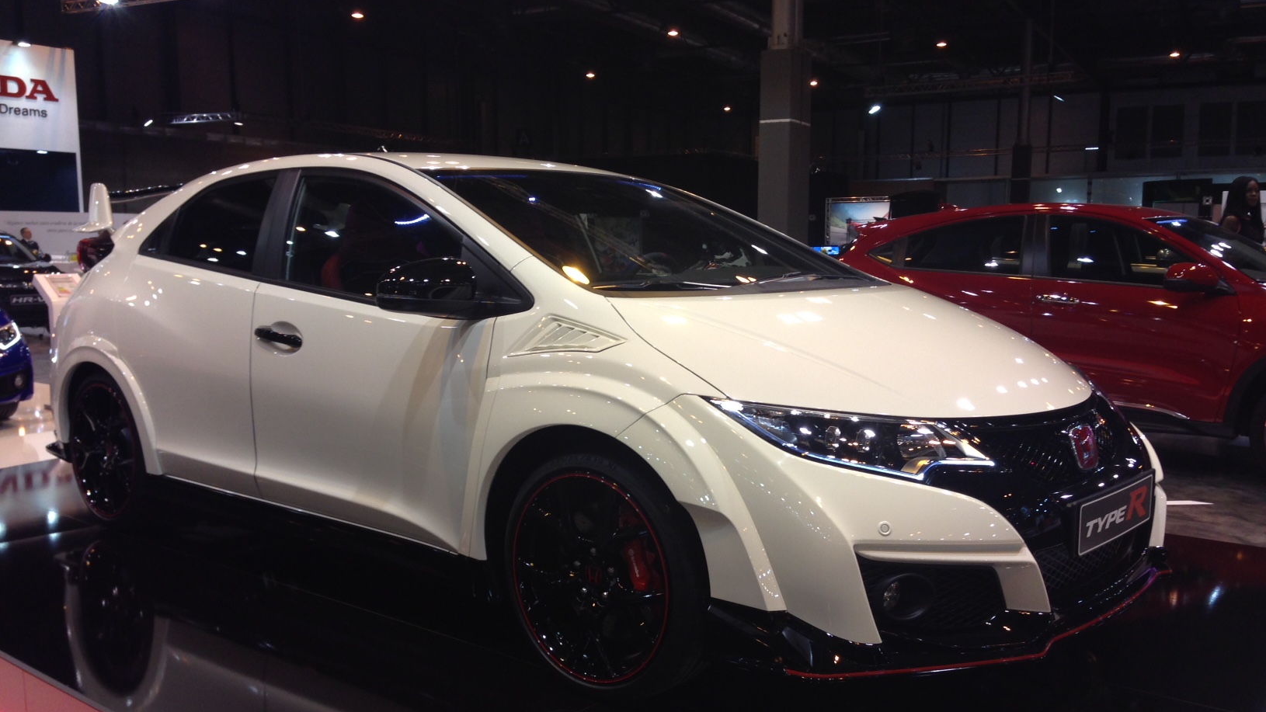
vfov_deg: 32.8
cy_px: 399
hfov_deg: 55.3
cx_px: 633
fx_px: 1209
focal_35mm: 36
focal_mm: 4.12
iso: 50
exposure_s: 1/40
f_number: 2.4
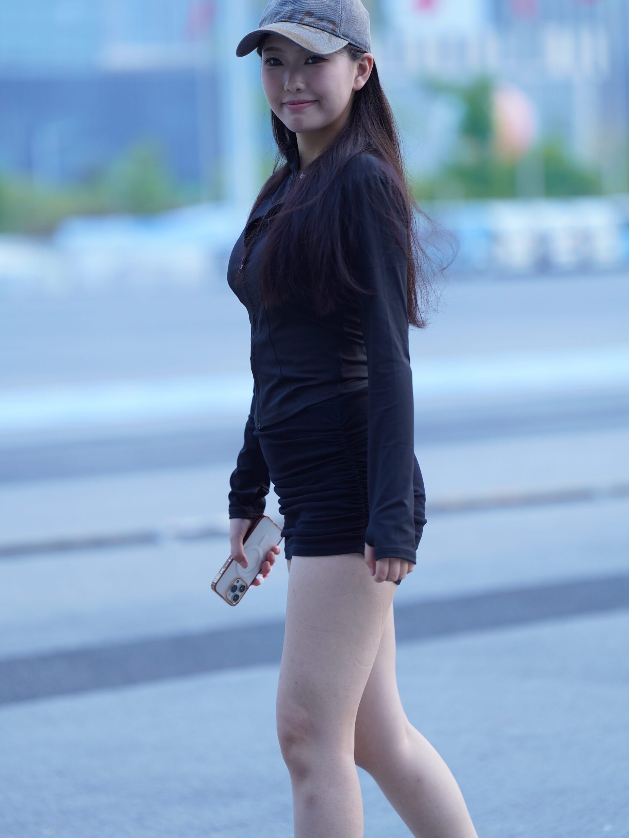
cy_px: 364
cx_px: 314
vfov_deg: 10.7
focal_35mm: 185
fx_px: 4483
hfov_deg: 8.0
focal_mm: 170
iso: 500
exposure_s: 1/320
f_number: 3.2
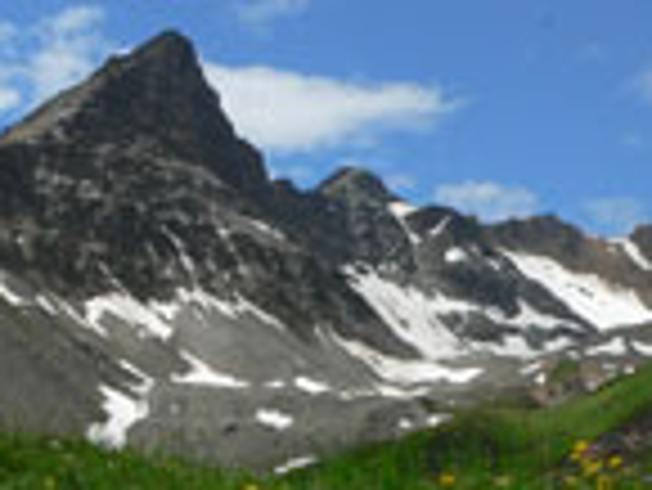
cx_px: 243
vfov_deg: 13.2
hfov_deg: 17.5
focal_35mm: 112
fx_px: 2111
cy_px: 112
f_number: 5.6
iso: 80
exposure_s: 1/500
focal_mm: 6
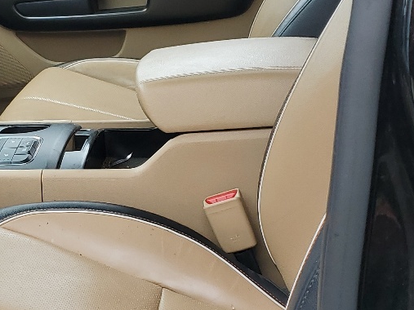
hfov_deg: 23.4
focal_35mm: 82
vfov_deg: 18.0
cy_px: 196
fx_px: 980
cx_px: 65
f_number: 1.5
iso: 50
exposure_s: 1/400
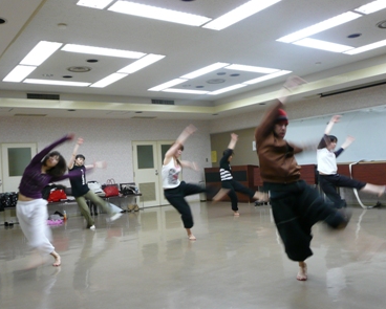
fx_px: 412
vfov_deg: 41.2
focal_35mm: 36
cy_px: 155
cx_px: 196
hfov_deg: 50.2
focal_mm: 5.5
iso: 200
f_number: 3.6
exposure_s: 1/25
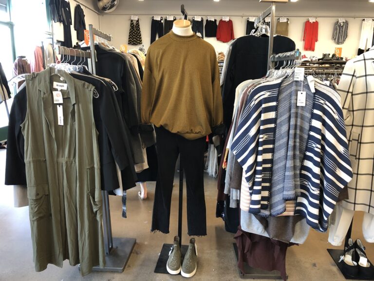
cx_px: 187
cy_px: 140
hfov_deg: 63.4
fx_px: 303
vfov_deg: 49.7
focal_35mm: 28
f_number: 1.8
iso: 64
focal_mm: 4
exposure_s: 1/15
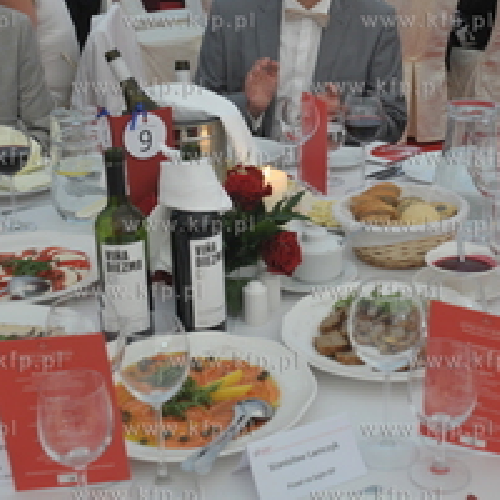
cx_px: 322
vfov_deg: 28.1
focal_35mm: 61
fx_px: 997
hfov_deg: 28.0
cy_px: 190
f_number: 5.6
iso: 800
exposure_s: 1/100
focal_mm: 36
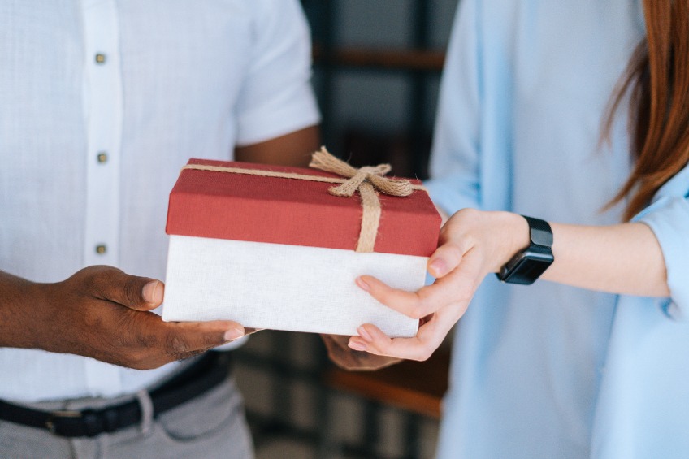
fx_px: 957
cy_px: 230
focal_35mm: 50
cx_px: 344
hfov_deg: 39.6
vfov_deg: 27.0
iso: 320
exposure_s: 1/500
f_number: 1.8
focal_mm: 50
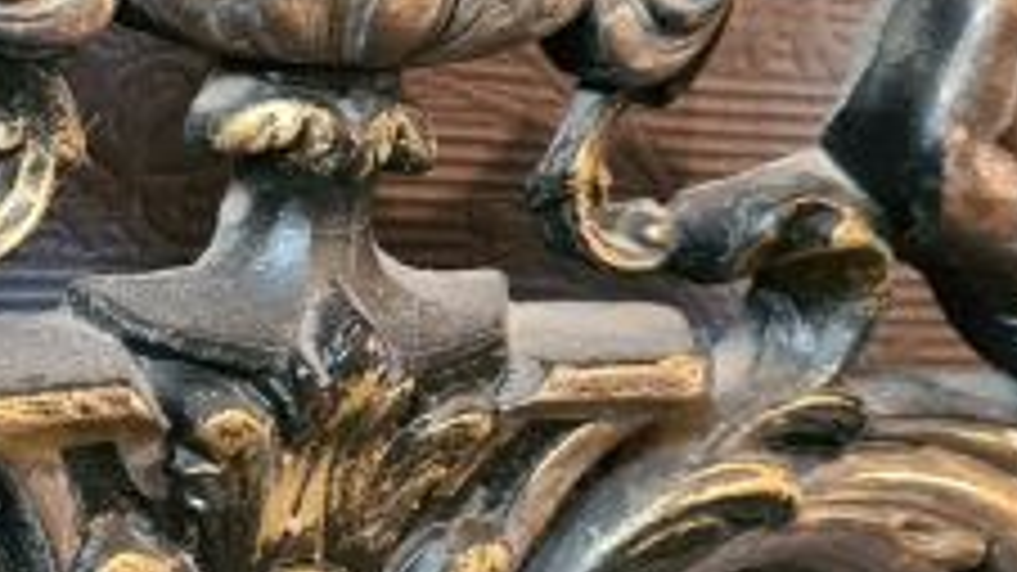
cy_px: 182
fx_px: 3047
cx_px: 50
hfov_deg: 18.5
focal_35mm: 113
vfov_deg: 10.7
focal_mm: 5.4
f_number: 1.8
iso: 640
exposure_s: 1/50
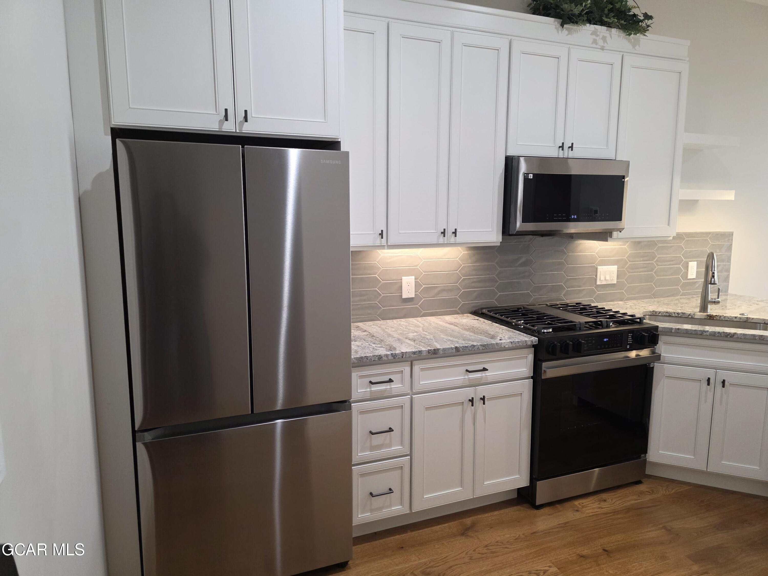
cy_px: 288
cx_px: 384
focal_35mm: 23
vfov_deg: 58.9
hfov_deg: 73.9
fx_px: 510
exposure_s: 1/120
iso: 400
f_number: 1.7
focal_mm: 6.3
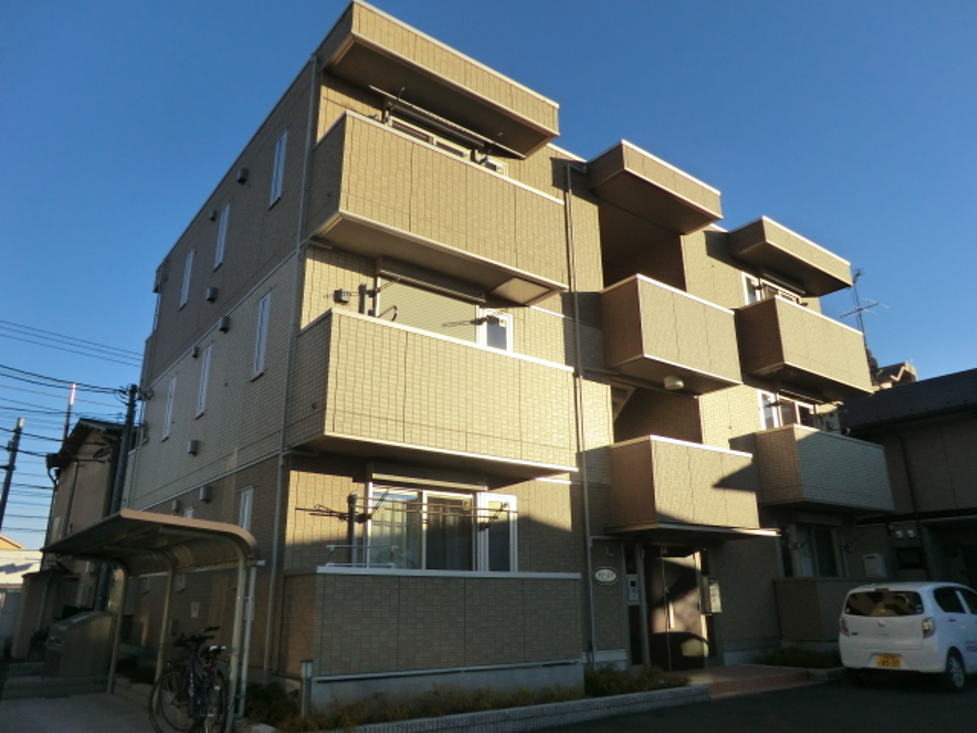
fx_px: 677
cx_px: 488
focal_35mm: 24
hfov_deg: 71.6
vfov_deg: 56.8
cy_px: 366
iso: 80
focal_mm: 4.3
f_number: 7.5
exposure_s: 1/200
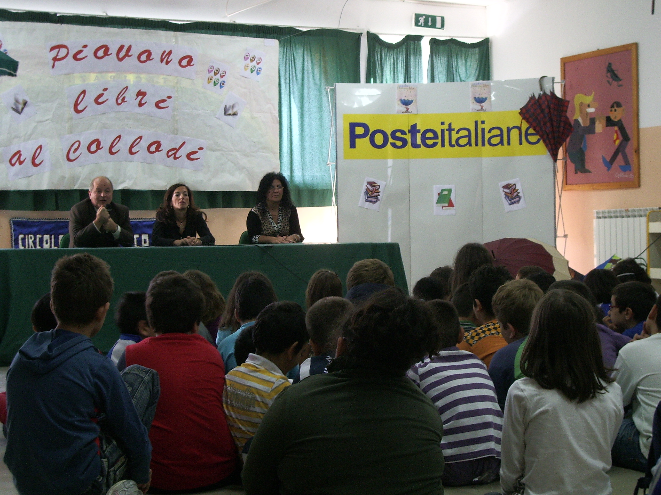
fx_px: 1184
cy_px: 248
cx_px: 330
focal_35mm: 62
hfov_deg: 31.2
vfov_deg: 23.7
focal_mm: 10.2
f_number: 3.5
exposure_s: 1/15
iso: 200
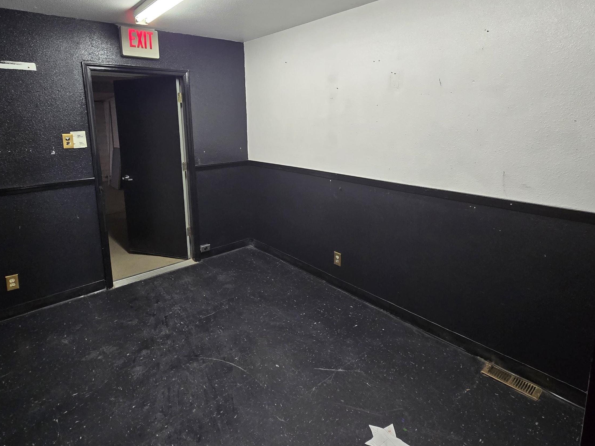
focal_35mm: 18
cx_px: 277
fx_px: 309
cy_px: 175
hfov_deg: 87.6
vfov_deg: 70.7
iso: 200
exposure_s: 1/60
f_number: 2.2
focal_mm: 2.2
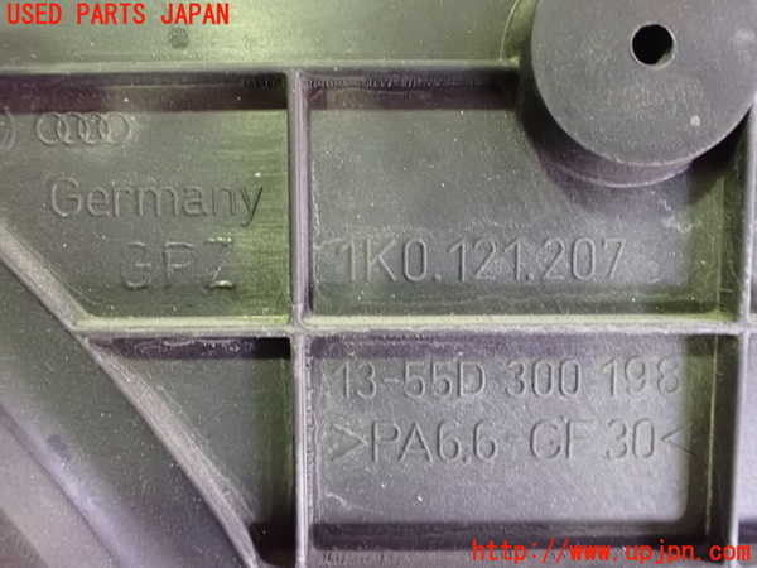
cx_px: 378
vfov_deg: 46.8
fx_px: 656
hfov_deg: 60.0
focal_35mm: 30
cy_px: 284
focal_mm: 5.4
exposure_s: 1/25
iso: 1600
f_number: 2.3
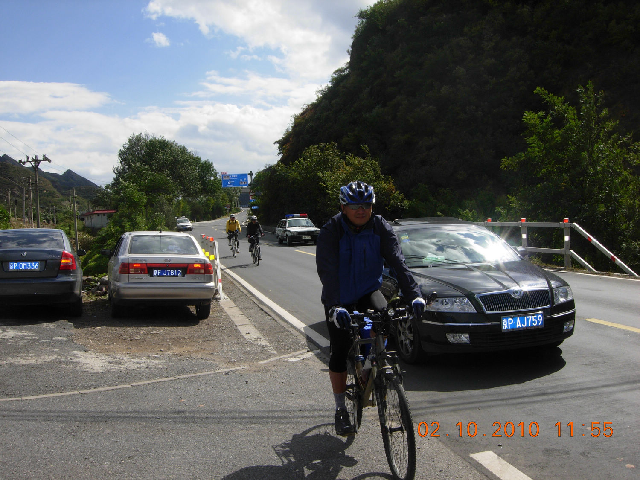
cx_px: 320
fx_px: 666
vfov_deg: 39.7
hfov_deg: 51.4
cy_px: 240
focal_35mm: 36
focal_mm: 7.5
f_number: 6.1
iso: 50
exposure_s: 1/456
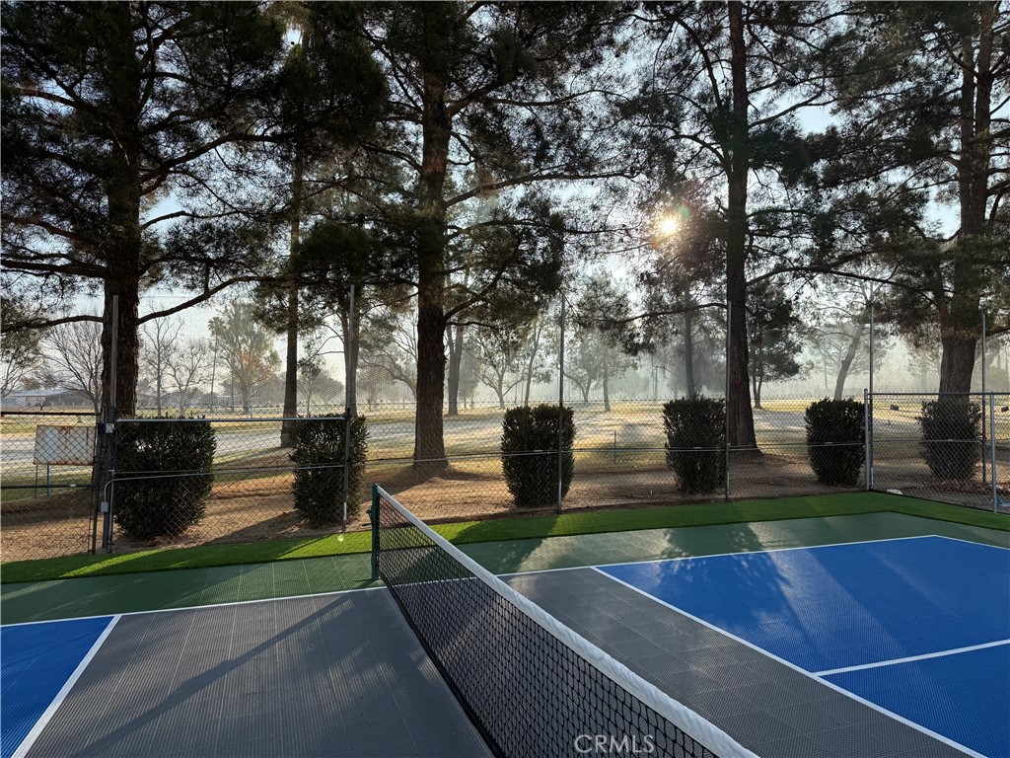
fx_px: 700
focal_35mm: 24
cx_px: 505
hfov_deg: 71.6
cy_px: 379
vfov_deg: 56.8
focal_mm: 6.76
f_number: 1.78
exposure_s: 1/3279
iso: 100
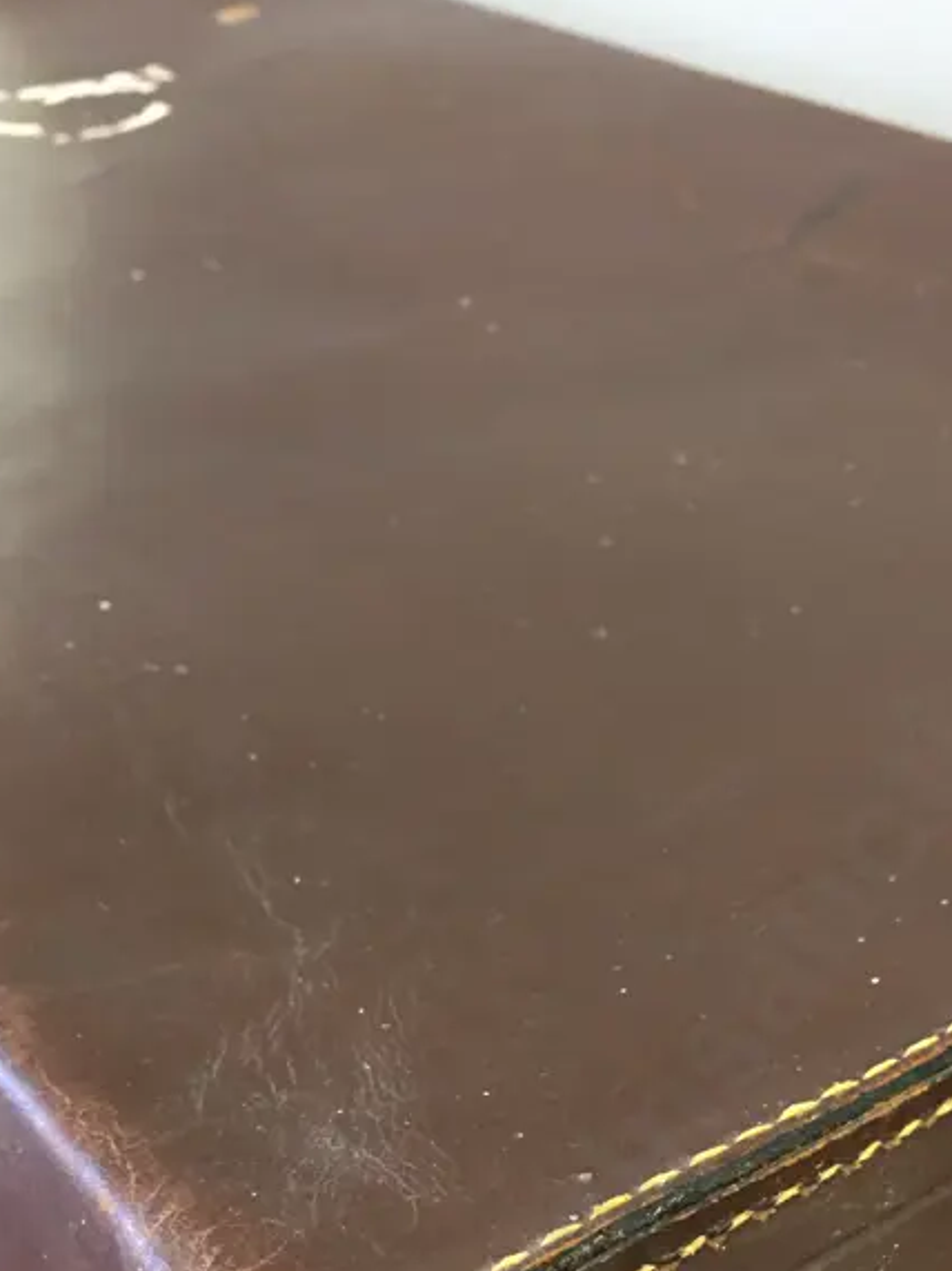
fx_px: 1907
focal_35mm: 52
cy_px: 1077
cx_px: 705
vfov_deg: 35.2
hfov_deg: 27.7
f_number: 2.2
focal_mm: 4.15
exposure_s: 1/10
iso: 100
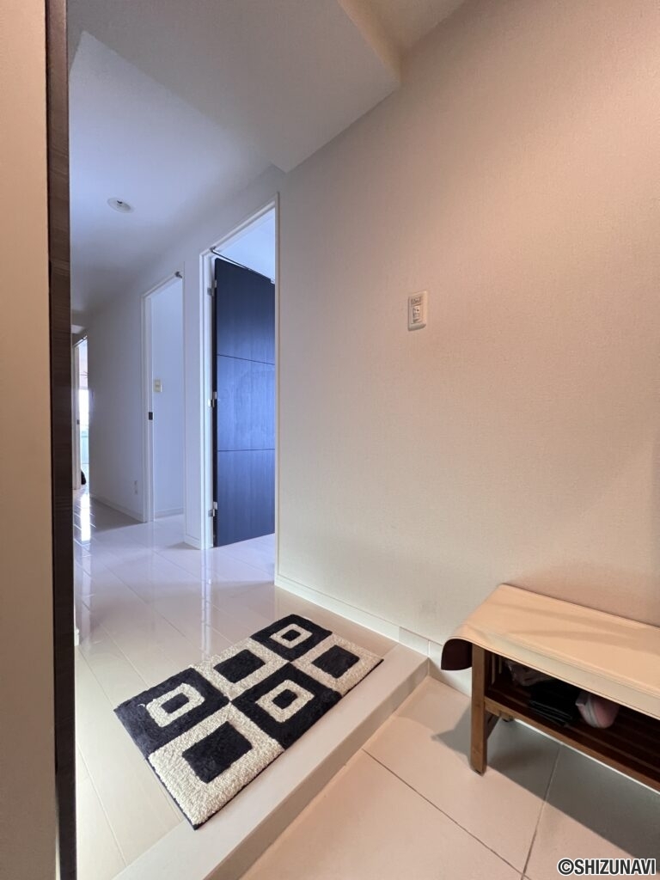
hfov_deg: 89.9
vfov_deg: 106.2
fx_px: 330
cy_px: 440
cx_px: 330
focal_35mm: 13
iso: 500
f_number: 1.8
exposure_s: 1/60
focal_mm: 1.57
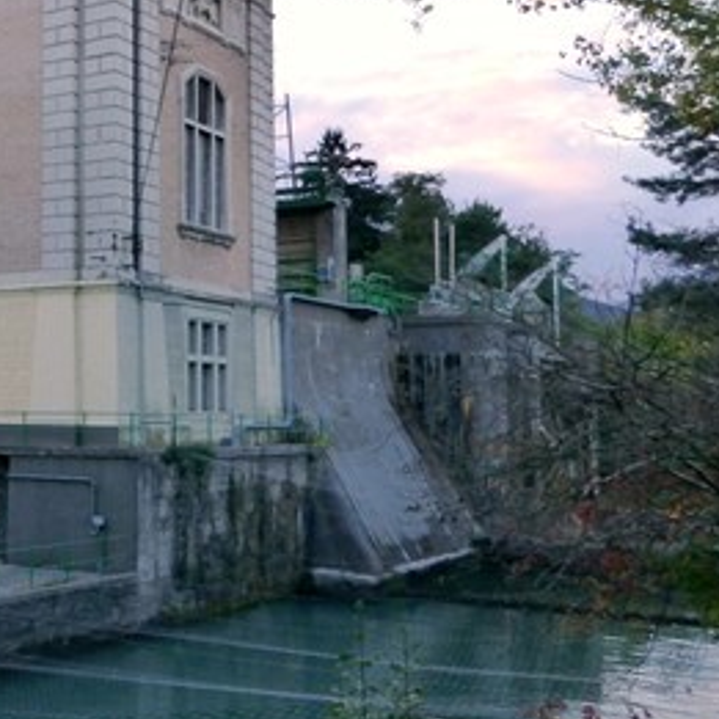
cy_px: 314
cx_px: -102
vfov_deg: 32.7
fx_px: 1222
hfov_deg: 29.1
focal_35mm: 52
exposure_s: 1/100
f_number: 3.3
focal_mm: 4.3
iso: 250
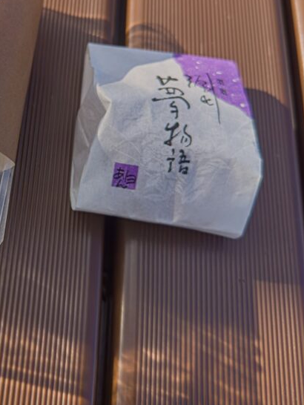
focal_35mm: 45
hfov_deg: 29.9
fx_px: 527
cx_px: -2
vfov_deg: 41.3
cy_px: 122
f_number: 1.8
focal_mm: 6.86
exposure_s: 1/2700
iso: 100
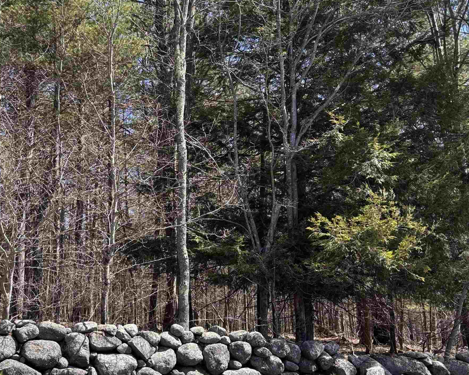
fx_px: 611
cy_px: 167
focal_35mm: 44
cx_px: 145
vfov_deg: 34.1
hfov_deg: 41.3
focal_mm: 5.96
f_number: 1.6
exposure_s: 1/805
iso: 50
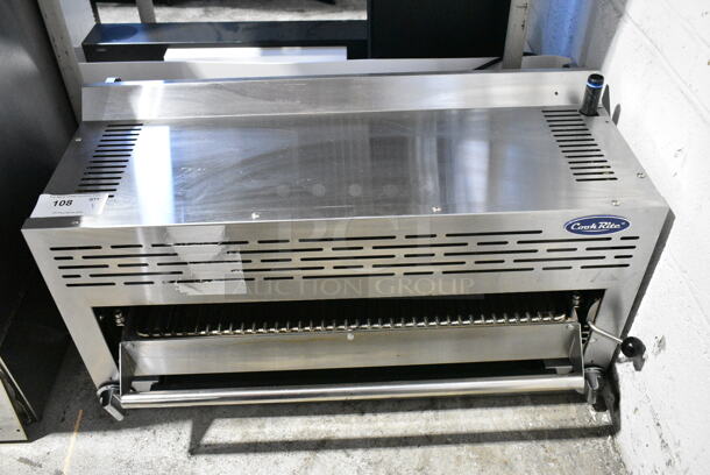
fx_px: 651
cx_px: 355
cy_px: 238
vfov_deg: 40.1
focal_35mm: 33
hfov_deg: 57.2
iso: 6400
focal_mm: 22
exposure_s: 1/160
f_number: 6.3
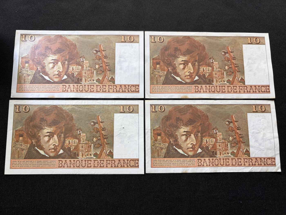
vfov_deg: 53.1
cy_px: 108
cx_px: 143
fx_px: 215
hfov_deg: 67.3
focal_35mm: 26
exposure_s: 1/99
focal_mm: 5.96
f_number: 1.6
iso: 64
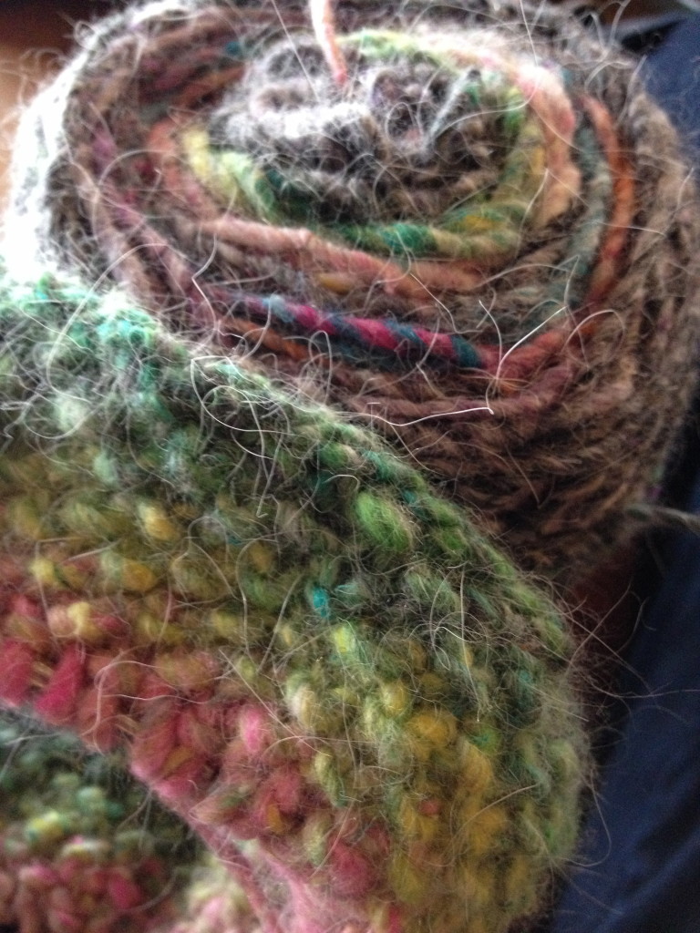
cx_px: 350
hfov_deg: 40.7
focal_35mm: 35
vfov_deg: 52.6
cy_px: 466
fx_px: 944
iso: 400
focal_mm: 4.28
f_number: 2.4
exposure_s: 1/15
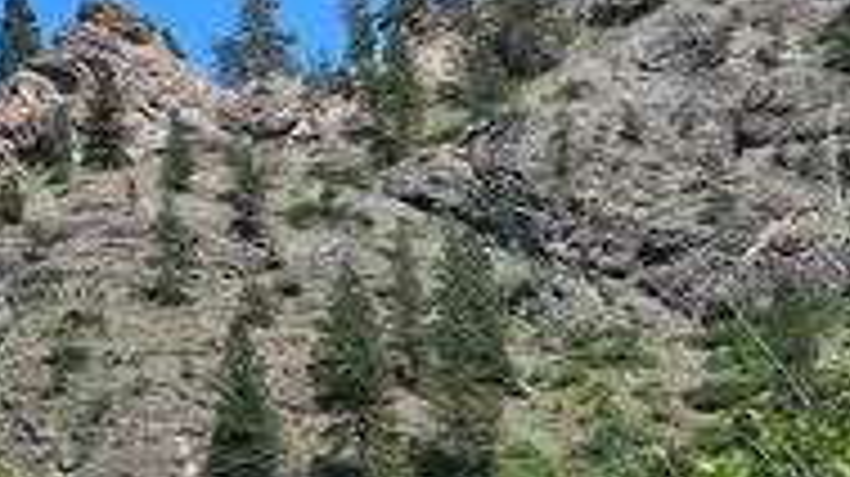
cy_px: 533
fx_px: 1689
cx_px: -247
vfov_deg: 15.6
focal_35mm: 75
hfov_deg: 24.7
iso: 50
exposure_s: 1/2915
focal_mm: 5.7
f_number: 1.5
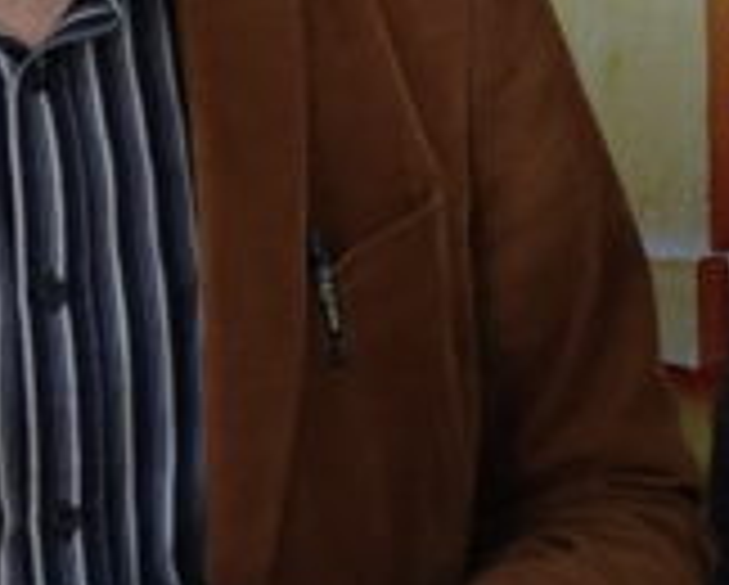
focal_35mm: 153
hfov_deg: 12.5
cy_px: -148
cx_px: 662
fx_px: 3305
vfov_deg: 9.9
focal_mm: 16.09
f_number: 2.8
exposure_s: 1/50
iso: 1000
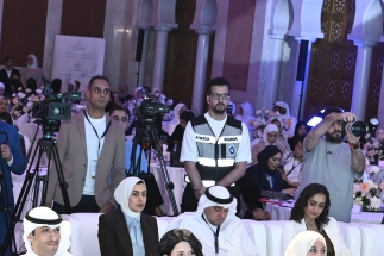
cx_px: 43
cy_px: 249
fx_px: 1503
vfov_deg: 9.7
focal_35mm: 141
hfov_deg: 14.4
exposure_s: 1/80
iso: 2000
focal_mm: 38
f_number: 4
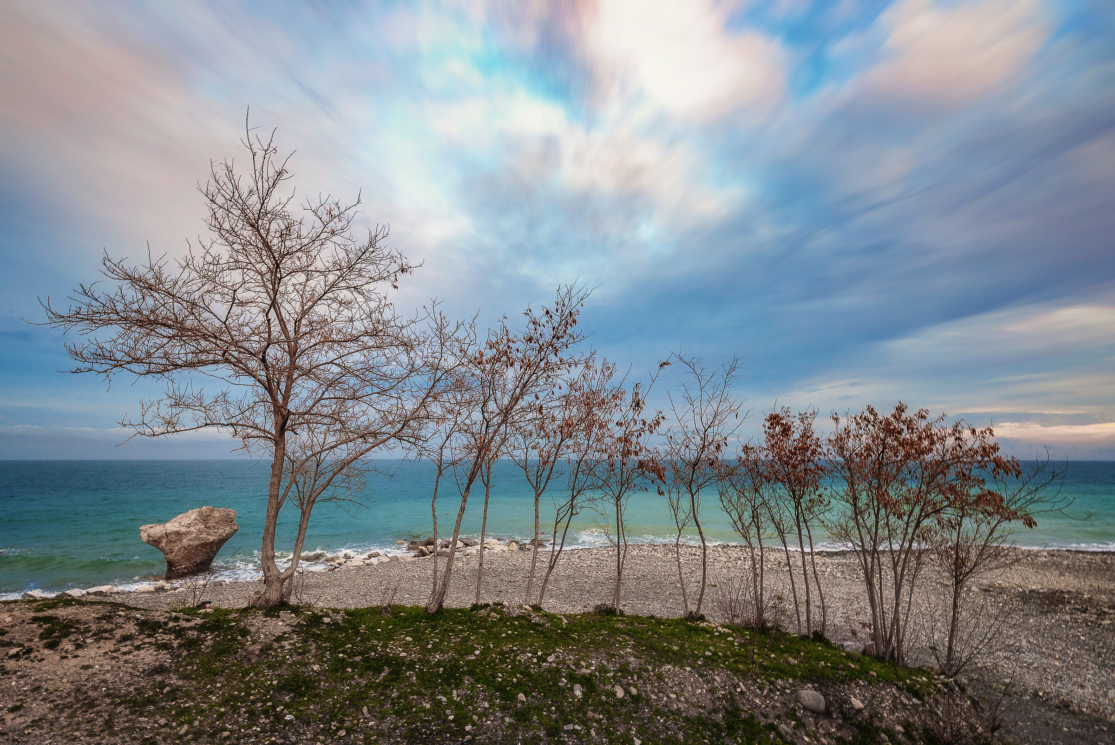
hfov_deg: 100.4
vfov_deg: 77.4
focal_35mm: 15
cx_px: 558
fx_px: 465
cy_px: 372
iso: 200
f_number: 8
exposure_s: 1/40
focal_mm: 15
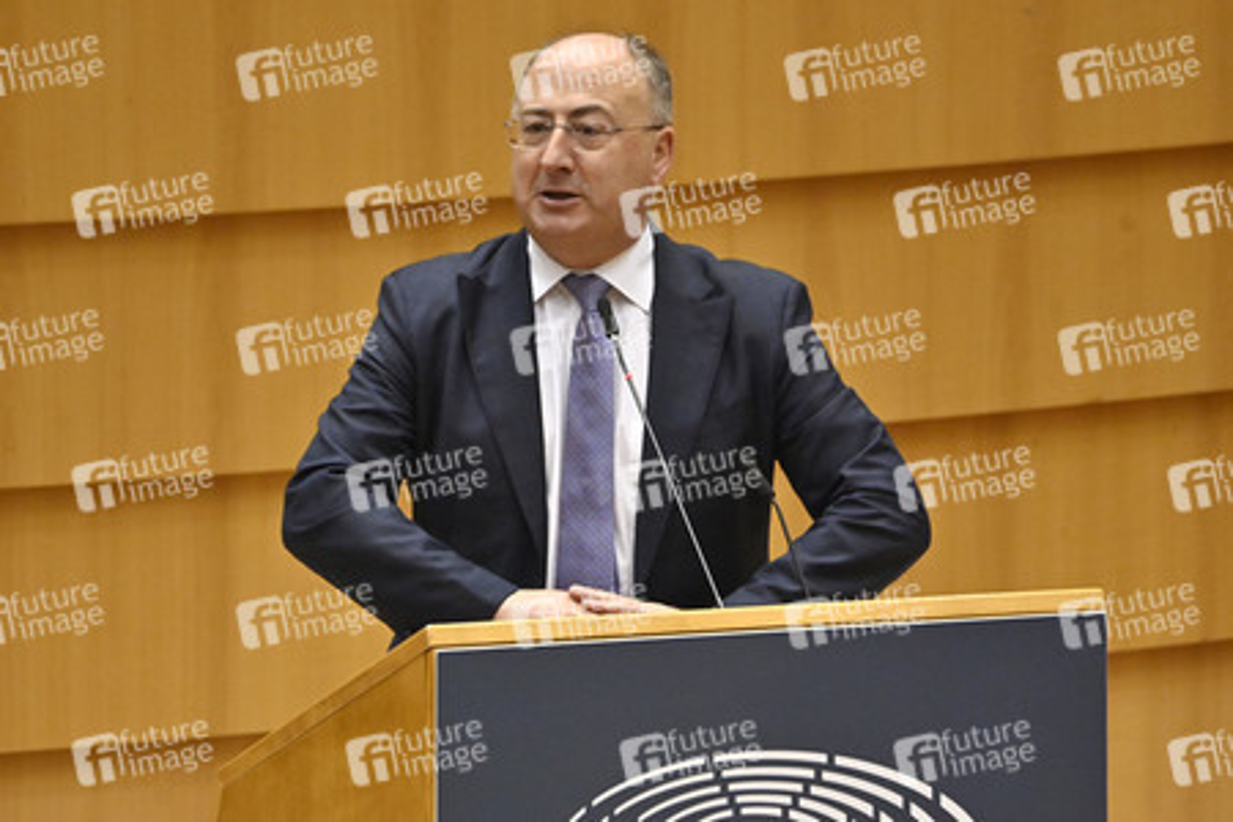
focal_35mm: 600
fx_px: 20548
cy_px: 411
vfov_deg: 2.3
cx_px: 616
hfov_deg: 3.4
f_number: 6.3
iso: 5000
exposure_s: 1/640
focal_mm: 600
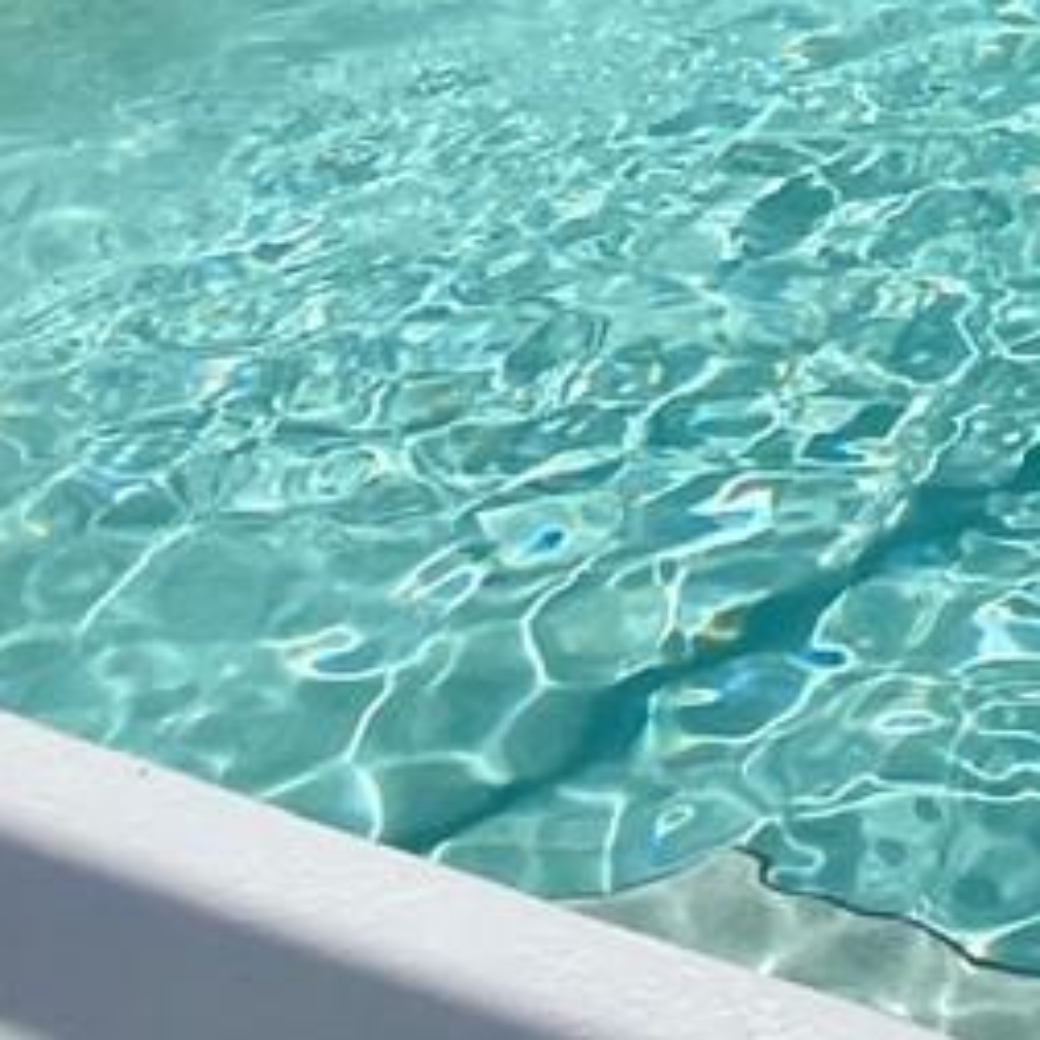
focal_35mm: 146
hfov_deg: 9.6
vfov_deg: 11.0
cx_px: 3025
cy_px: -966
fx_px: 4963
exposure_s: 1/3861
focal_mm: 4.2
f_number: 1.6
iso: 32
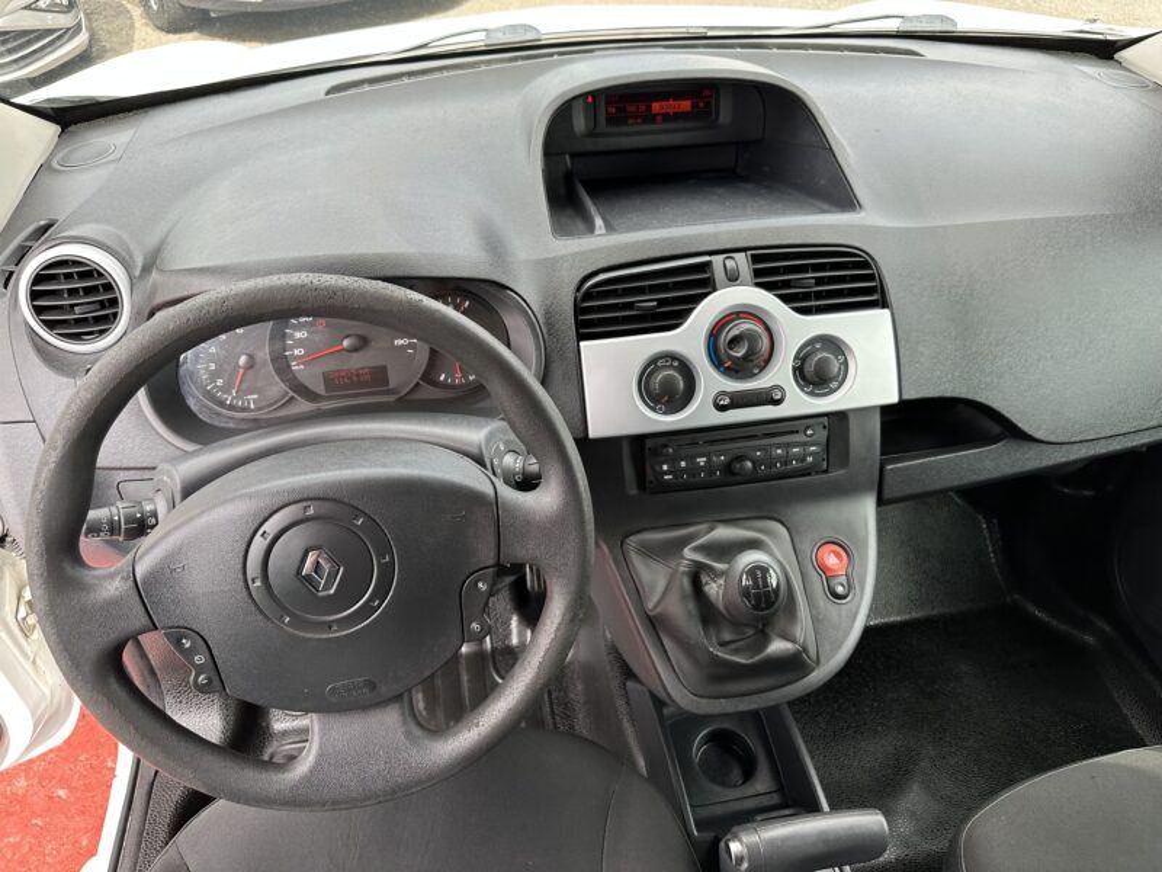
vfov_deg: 56.8
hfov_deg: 71.6
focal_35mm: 24
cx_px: 581
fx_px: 806
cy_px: 436
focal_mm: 6.86
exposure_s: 1/253
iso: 80
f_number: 1.78
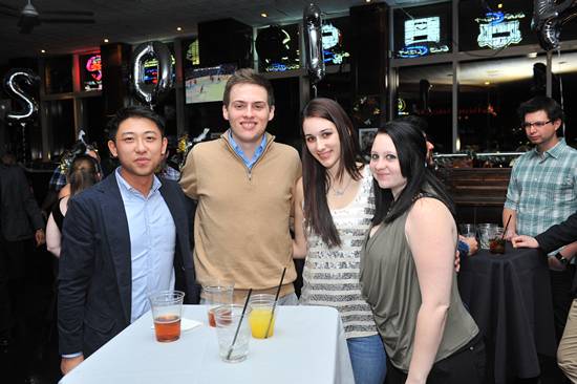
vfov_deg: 41.1
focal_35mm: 32
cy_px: 192
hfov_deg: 58.7
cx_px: 288
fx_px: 513
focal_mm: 32
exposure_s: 1/100
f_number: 5.6
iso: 1000
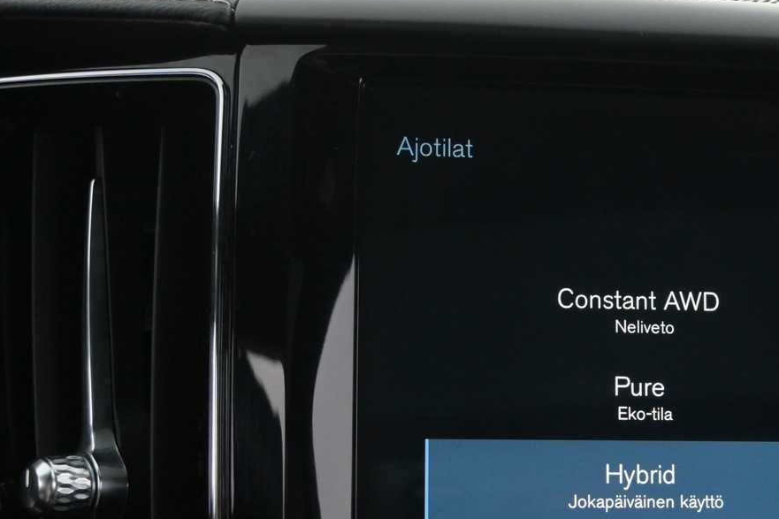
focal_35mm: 58
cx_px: 630
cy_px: 466
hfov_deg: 33.5
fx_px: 1253
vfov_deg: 22.8
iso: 2500
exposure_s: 1/60
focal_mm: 21
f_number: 4
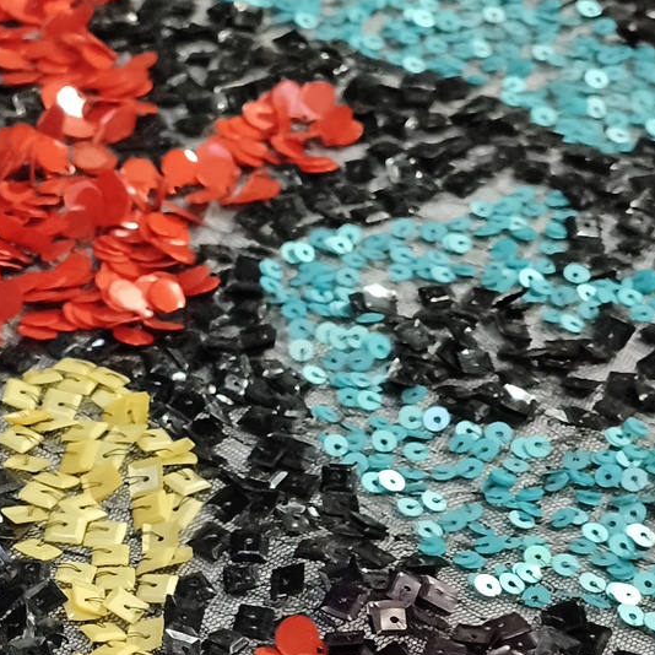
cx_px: -102
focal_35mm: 159
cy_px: 550
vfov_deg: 10.9
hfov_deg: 10.8
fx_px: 3404
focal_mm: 8.8
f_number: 2
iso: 4000
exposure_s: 1/1000
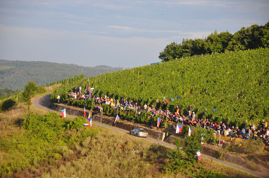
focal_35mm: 158
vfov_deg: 8.7
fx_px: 1175
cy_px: 89
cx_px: 134
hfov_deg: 13.1
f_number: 5.6
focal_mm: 105
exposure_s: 1/500
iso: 220
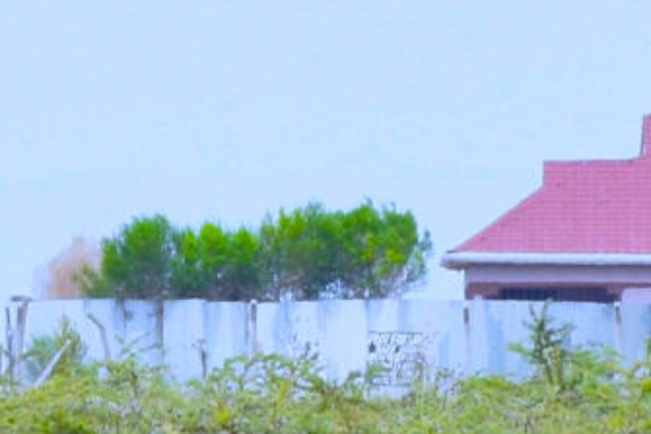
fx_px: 12435
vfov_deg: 2.0
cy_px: 684
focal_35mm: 688
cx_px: -264
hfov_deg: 3.0
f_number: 10
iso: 250
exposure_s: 1/160
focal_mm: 60
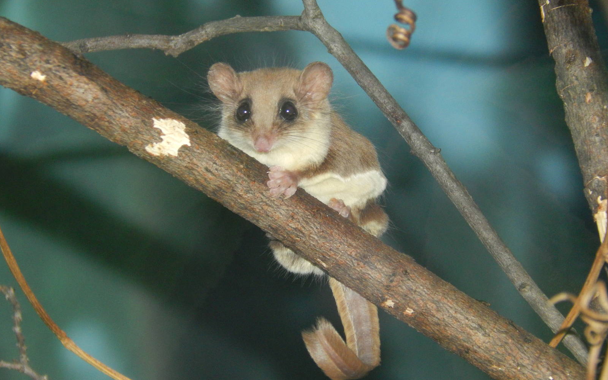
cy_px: 206
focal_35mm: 457
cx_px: 304
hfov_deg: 4.6
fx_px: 7571
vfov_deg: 2.9
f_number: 5.7
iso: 500
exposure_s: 1/60
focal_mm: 76.4
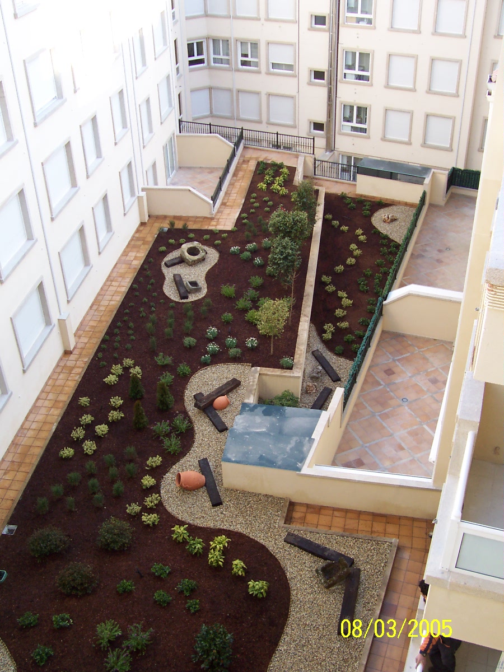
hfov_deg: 38.7
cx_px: 252
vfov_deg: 50.1
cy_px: 336
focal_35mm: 37
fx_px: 718
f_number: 2.8
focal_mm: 5.6
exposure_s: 1/180
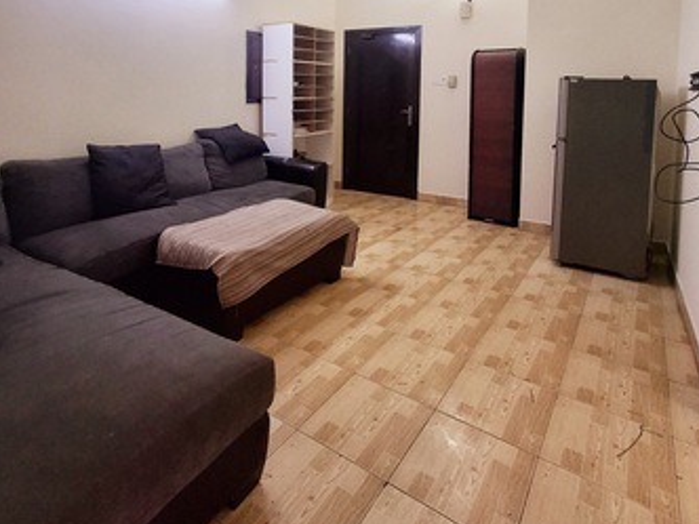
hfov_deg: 76.4
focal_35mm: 22
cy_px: 106
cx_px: 359
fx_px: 444
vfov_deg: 56.7
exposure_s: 1/50
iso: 160
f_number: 2.2
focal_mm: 1.64
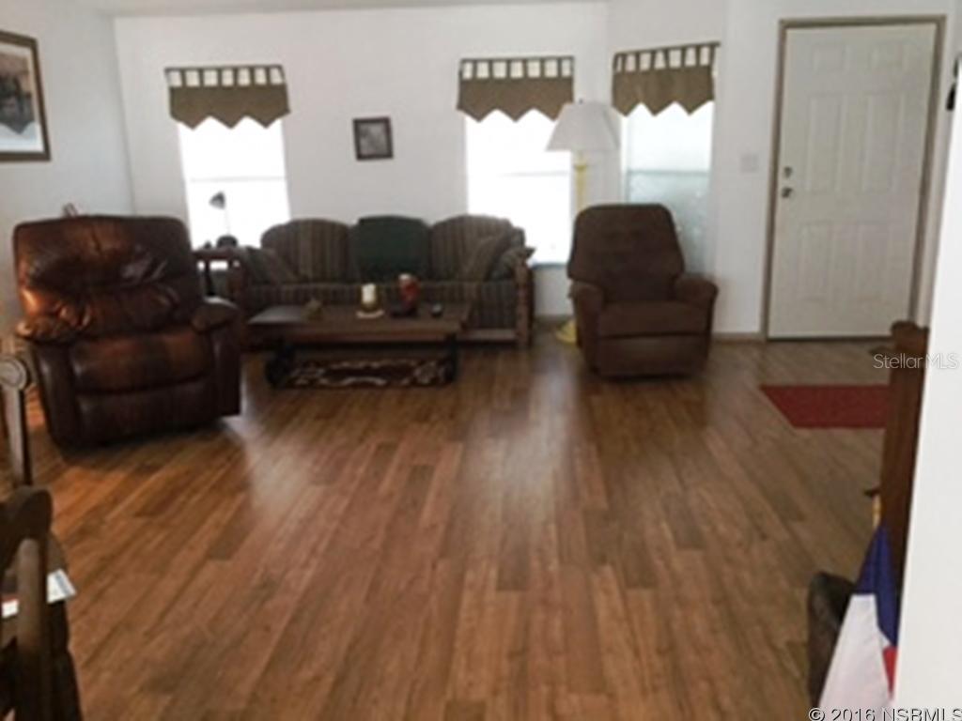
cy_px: 360
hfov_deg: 58.4
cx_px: 481
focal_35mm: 31
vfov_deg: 45.4
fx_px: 862
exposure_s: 1/30
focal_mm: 3.3
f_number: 2.4
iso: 125
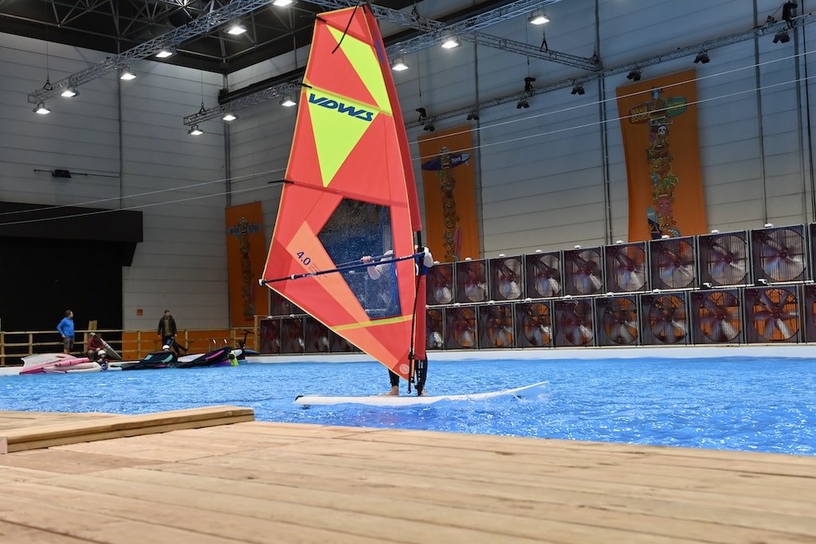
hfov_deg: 43.6
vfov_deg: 29.9
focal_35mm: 45
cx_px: 408
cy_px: 272
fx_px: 1020
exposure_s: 1/125
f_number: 5.6
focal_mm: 45
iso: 1000
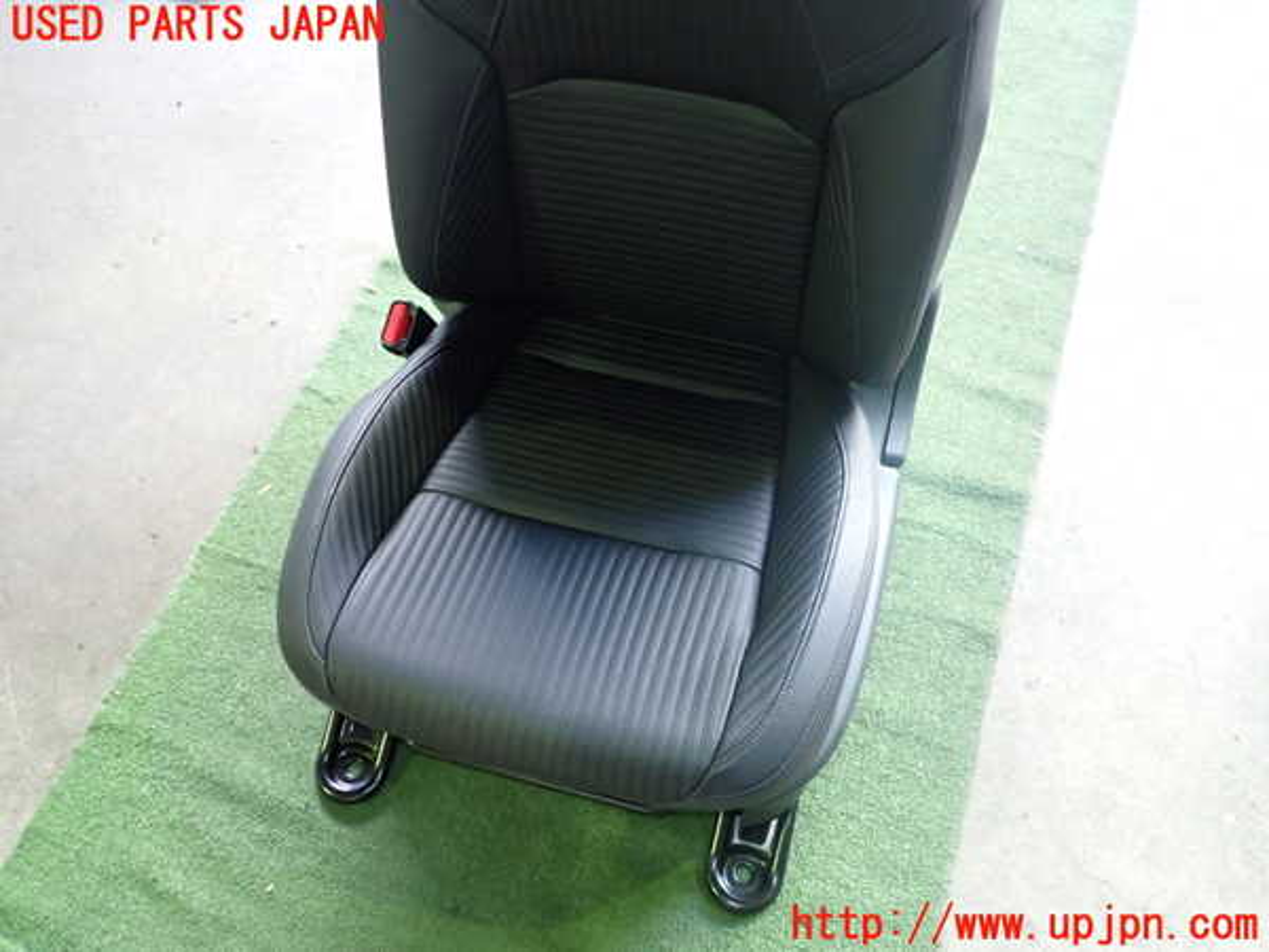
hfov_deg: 60.0
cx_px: 634
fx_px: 1100
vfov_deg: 46.8
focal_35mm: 30
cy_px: 476
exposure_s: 1/30
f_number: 2.3
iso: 500
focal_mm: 5.4
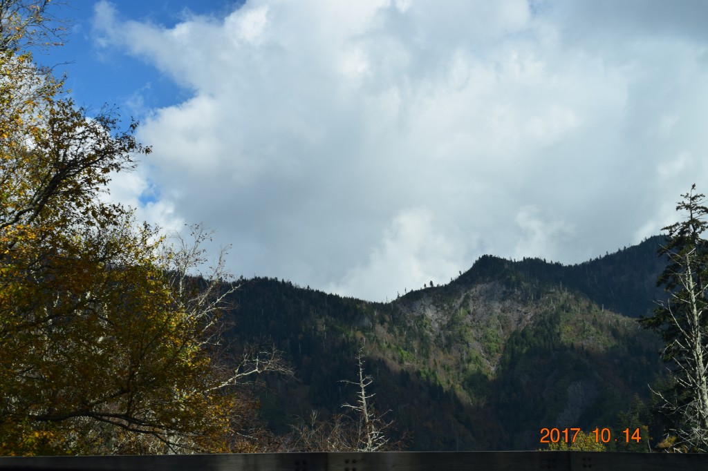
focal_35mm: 46
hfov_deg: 42.3
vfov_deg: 28.9
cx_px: 354
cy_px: 236
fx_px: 914
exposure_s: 1/500
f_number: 11
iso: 400
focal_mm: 31
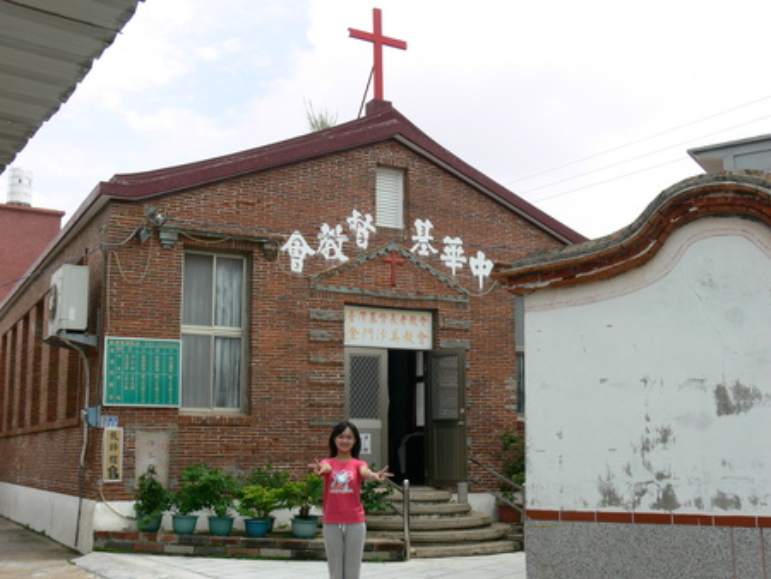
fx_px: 891
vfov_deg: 36.0
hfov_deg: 46.8
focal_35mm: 40
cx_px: 386
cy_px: 290
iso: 80
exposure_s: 1/250
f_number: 5.6
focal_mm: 8.5
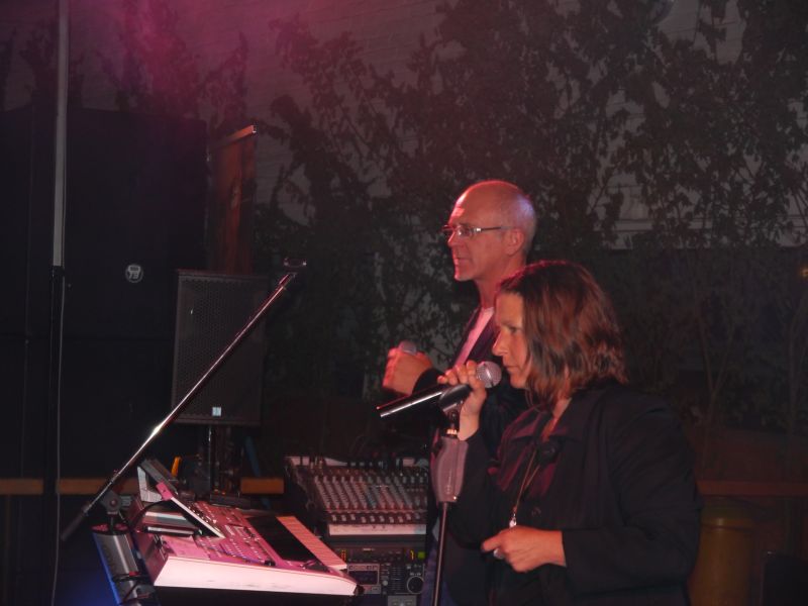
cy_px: 303
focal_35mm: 78
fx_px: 1821
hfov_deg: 25.0
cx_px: 404
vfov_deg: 18.9
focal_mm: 39
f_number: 5.5
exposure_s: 1/125
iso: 800
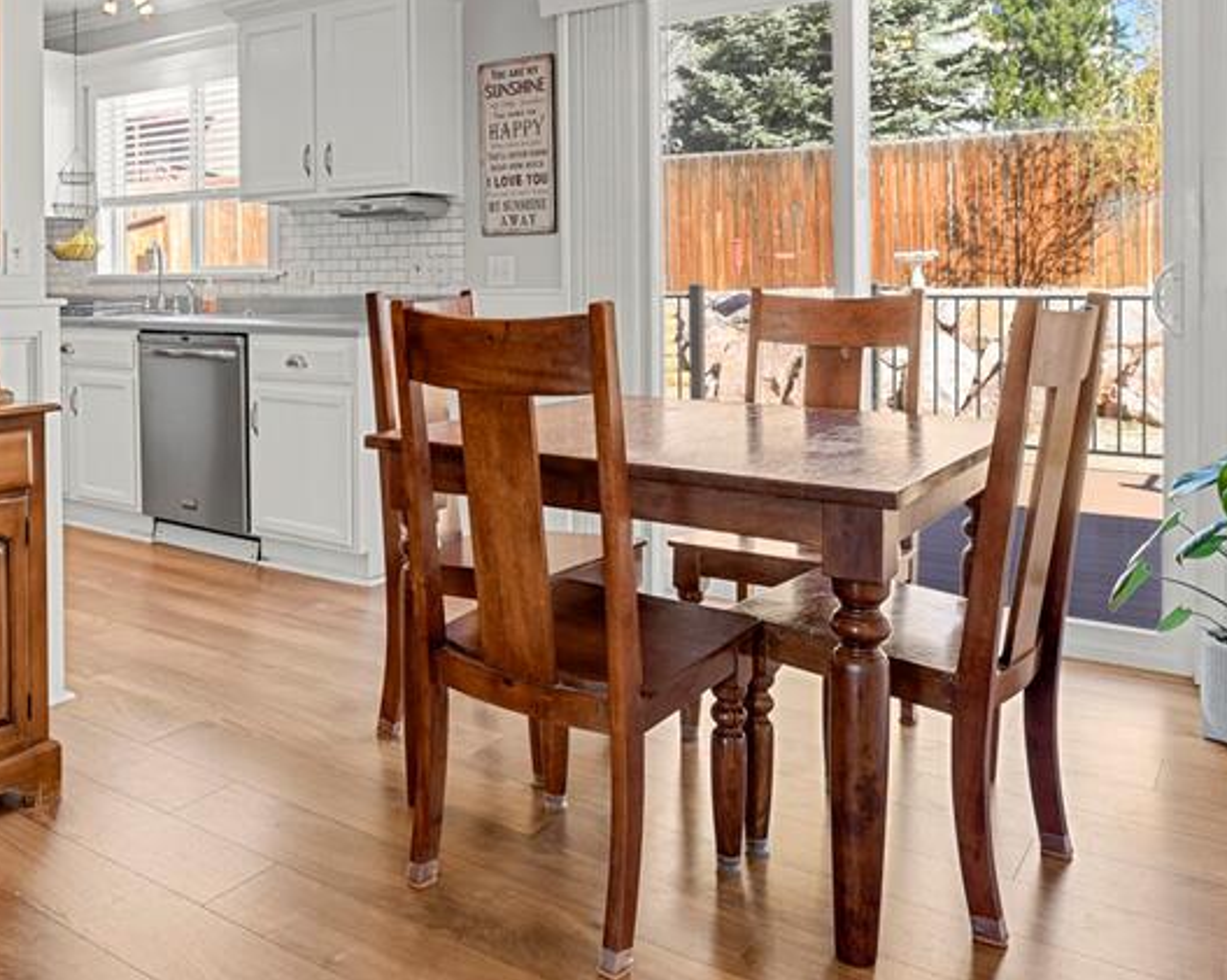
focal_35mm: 31
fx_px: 1125
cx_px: 317
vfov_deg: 45.9
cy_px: 286
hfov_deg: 54.7
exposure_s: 1.6
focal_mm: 17
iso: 250
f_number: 8
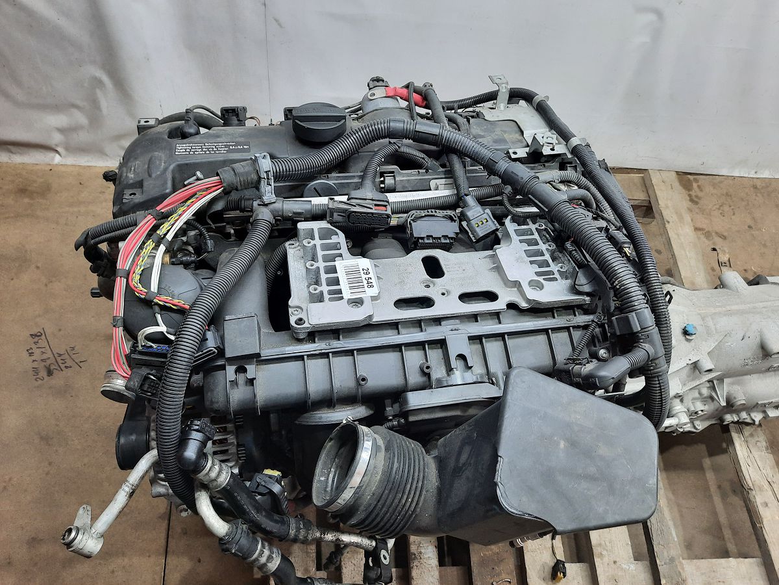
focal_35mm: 25
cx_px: 390
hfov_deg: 69.4
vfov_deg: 54.9
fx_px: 563
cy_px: 292
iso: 200
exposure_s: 1/50
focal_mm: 4.6
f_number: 2
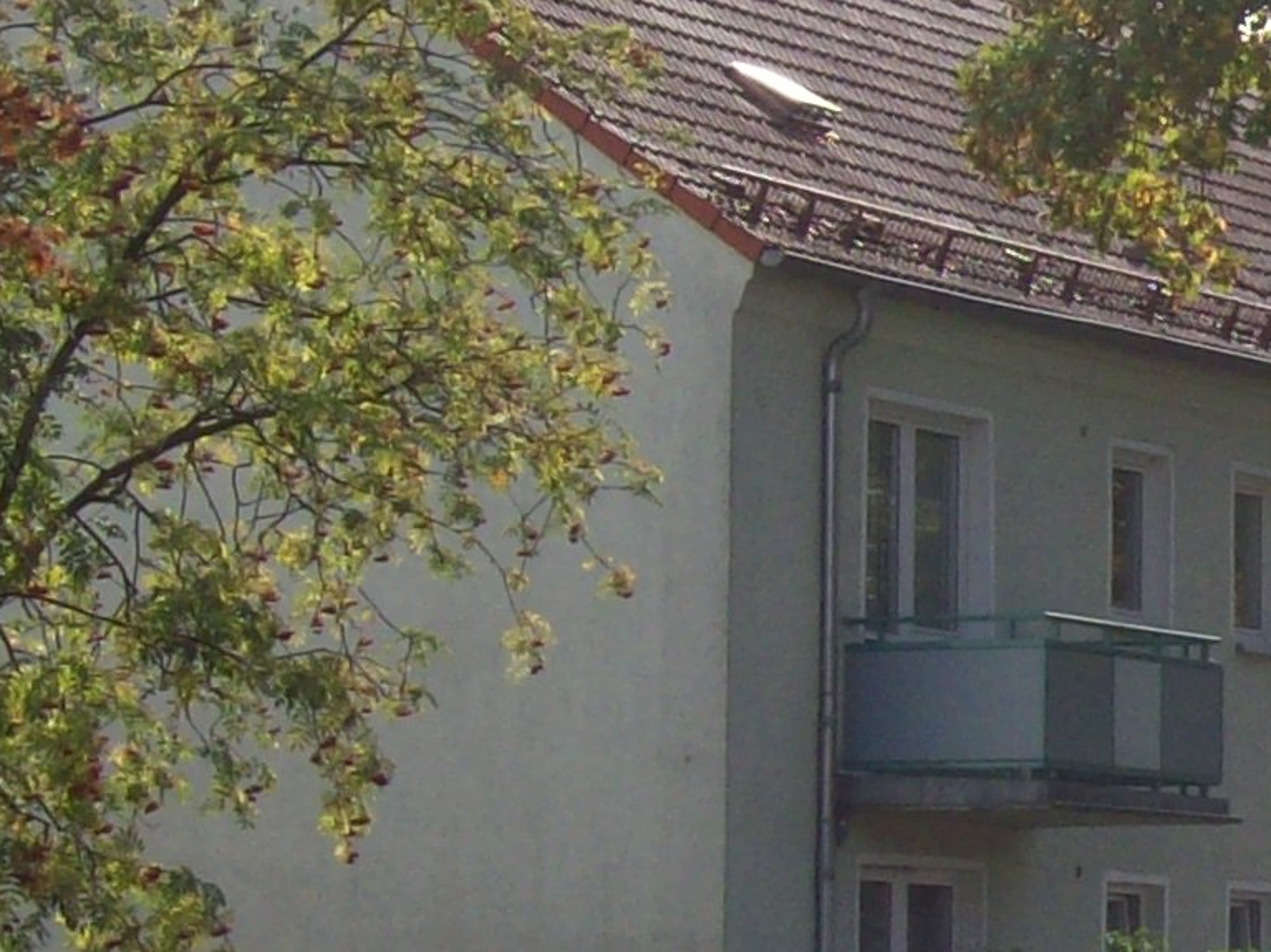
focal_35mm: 208
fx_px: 7636
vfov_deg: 7.1
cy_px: 732
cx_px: 1795
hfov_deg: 9.3
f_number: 6
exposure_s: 1/281
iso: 80
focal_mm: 9.4
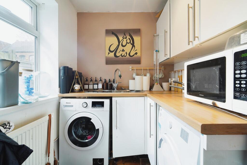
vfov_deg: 73.8
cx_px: 124
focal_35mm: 16
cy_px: 82
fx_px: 110
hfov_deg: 96.7
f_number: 8
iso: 200
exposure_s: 1/20
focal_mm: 16
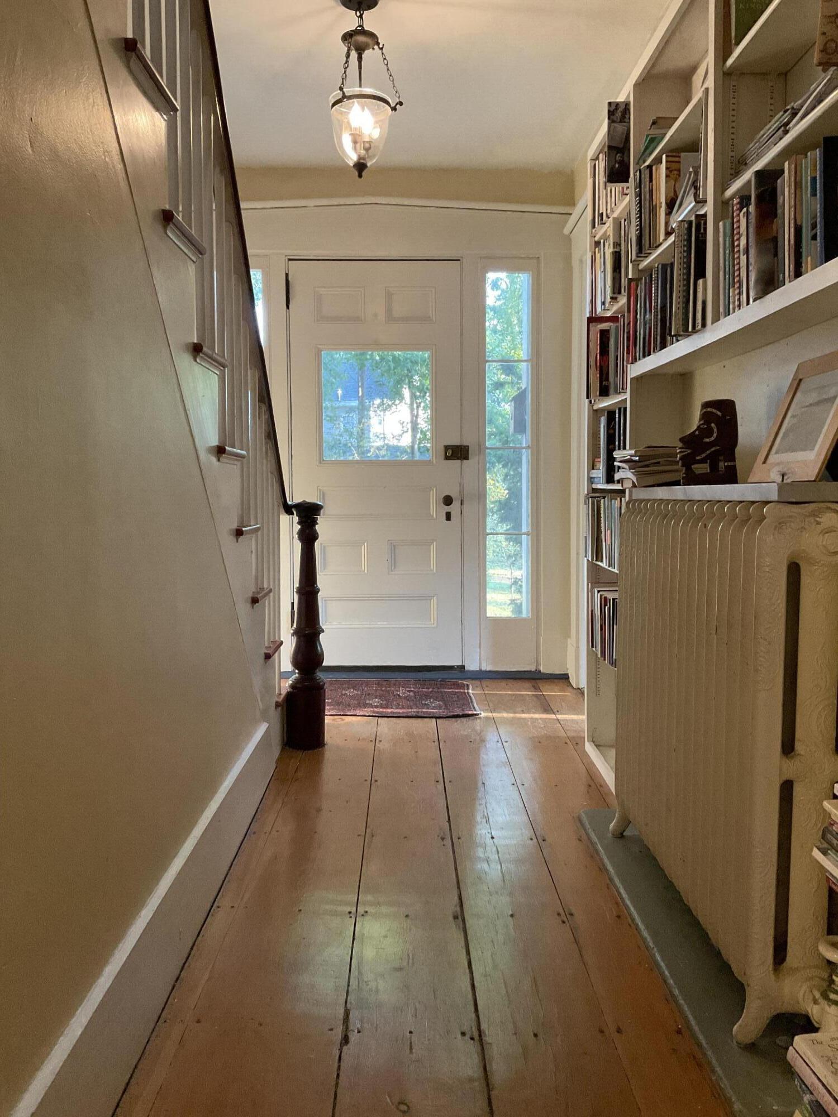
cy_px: 558
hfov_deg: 48.2
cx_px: 419
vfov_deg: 61.7
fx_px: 936
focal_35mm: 29
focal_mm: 3
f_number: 1.8
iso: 250
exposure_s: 1/60
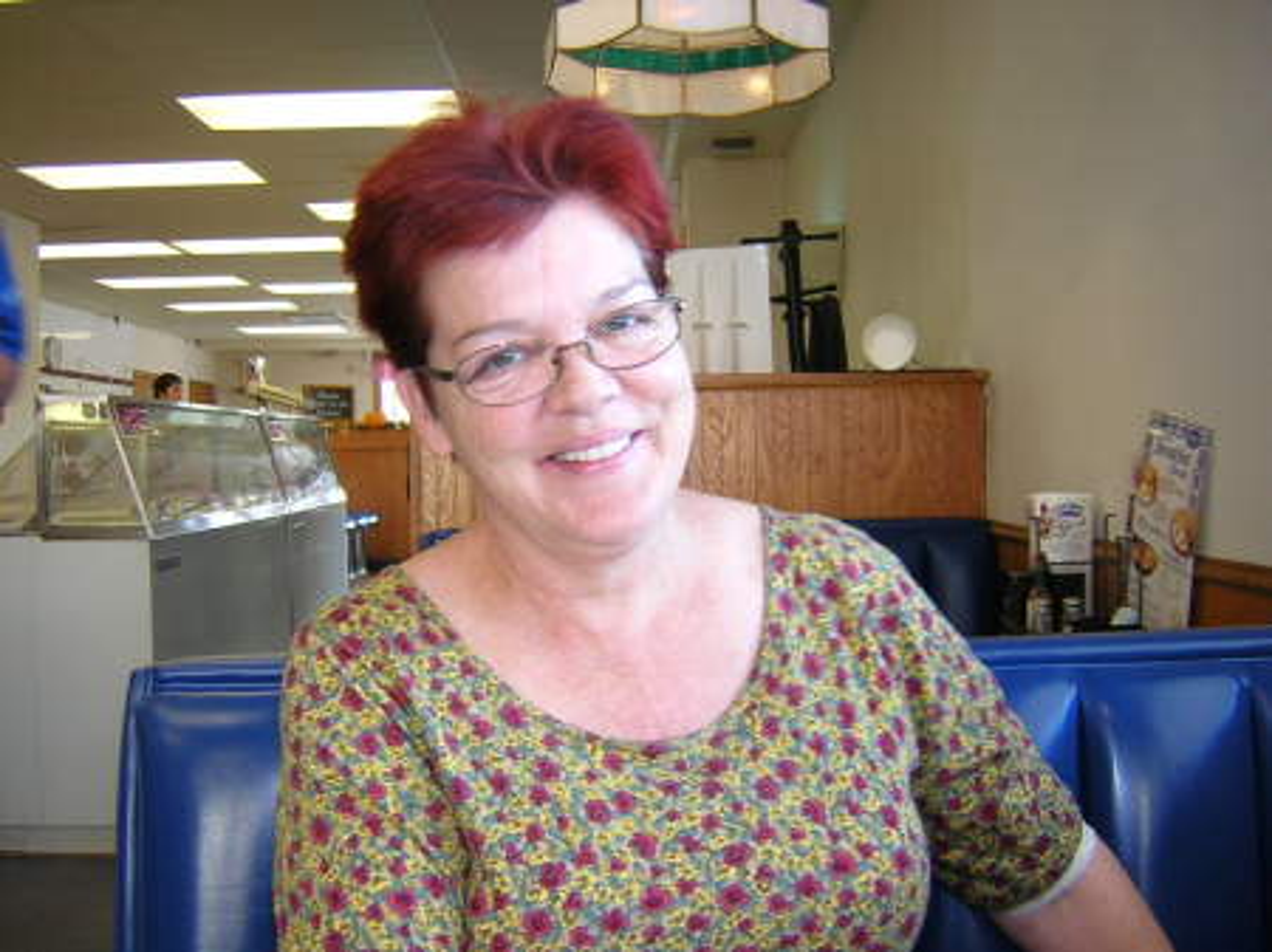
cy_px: 476
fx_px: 1322
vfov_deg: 39.6
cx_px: 636
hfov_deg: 51.4
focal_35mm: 36
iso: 100
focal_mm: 4.7
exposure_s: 1/30
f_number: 2.6
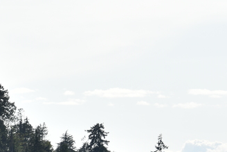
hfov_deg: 5.8
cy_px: 160
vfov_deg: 3.9
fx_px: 2214
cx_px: -140
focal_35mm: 351
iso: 100
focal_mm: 90
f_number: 9
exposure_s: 1/320
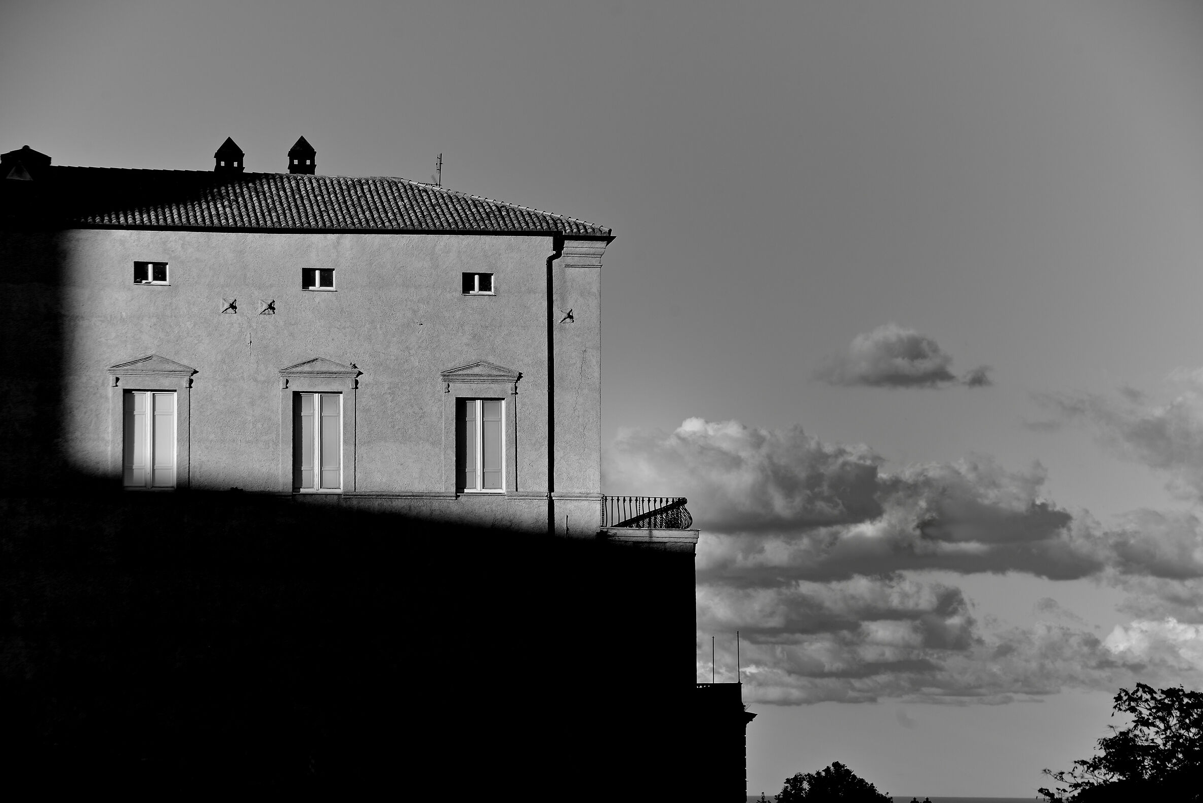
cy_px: 405
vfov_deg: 13.6
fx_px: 3376
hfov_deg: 20.2
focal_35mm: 101
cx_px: 600
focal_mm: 100
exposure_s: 1/250
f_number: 9
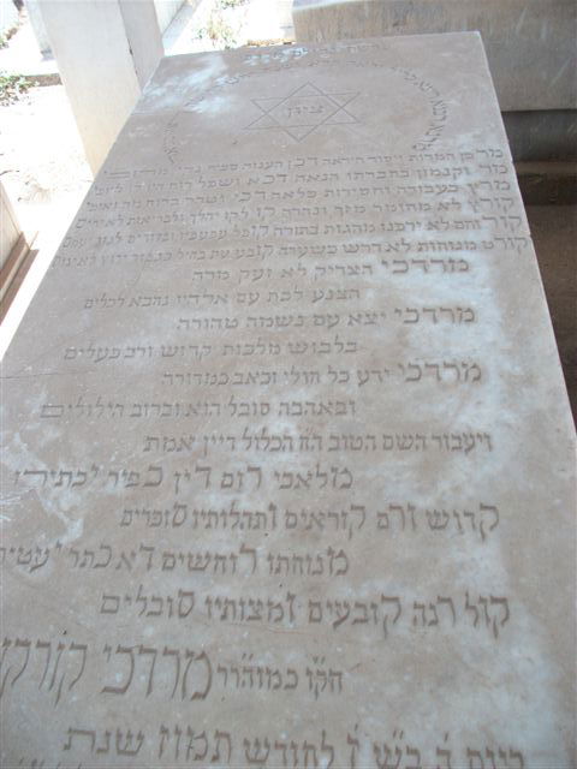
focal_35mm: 31
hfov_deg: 45.4
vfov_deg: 58.4
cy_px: 384
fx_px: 689
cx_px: 288
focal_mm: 5.7
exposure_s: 1/239
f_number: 2.9
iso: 80
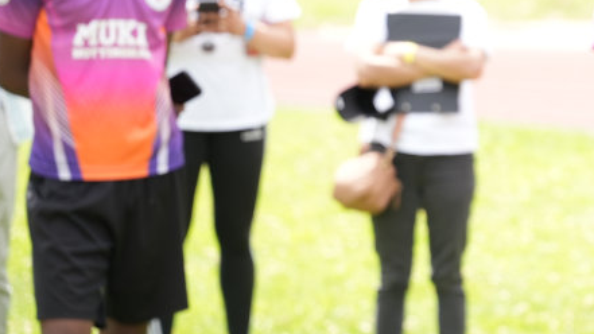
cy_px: -13
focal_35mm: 170
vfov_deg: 7.1
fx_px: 2677
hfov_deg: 12.4
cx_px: 680
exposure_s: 1/1000
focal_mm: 70
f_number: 2.8
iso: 250
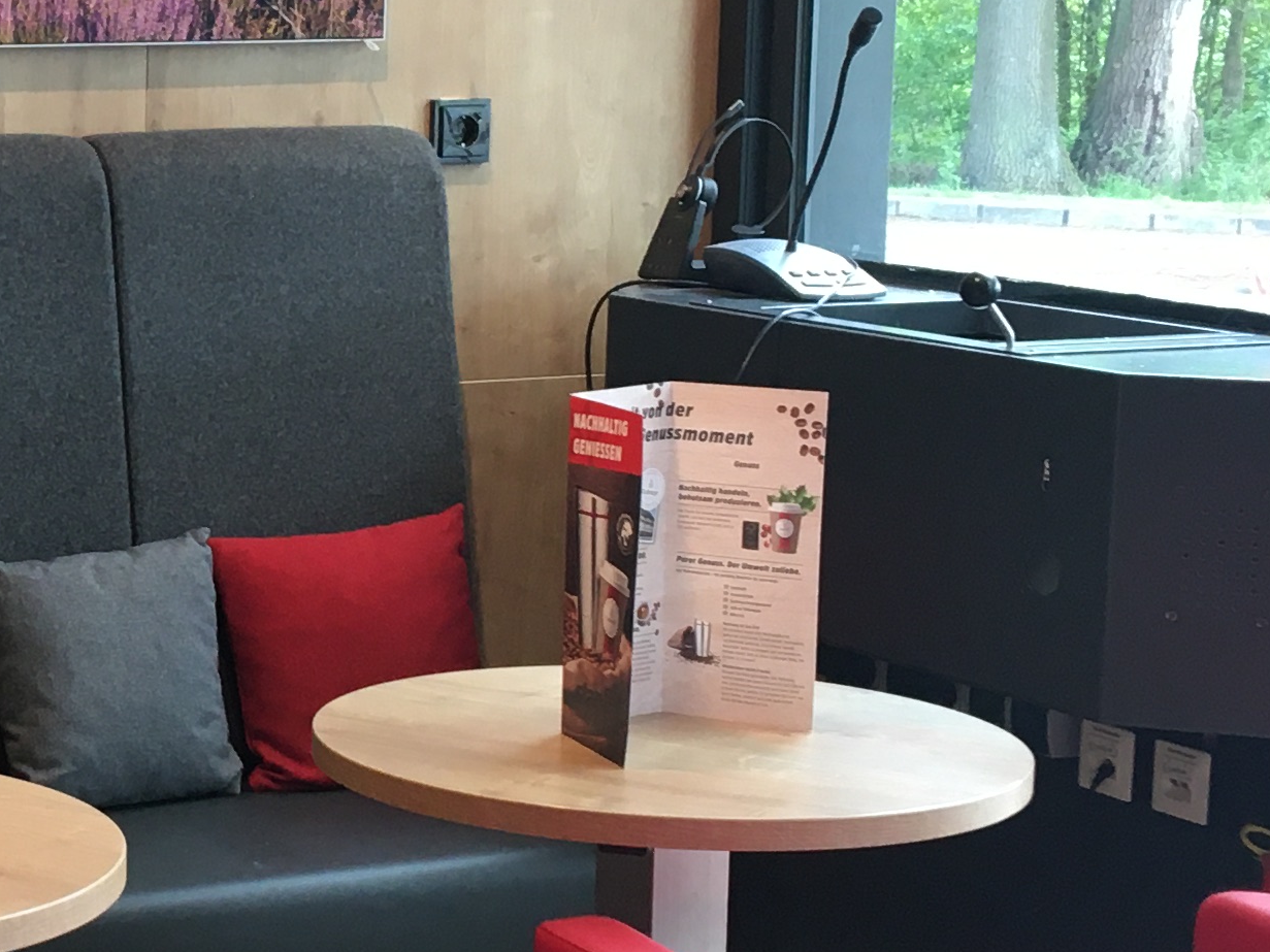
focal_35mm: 95
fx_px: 3485
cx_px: -168
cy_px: 460
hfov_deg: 19.7
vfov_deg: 15.6
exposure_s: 1/33
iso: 32
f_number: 2.2
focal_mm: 4.15
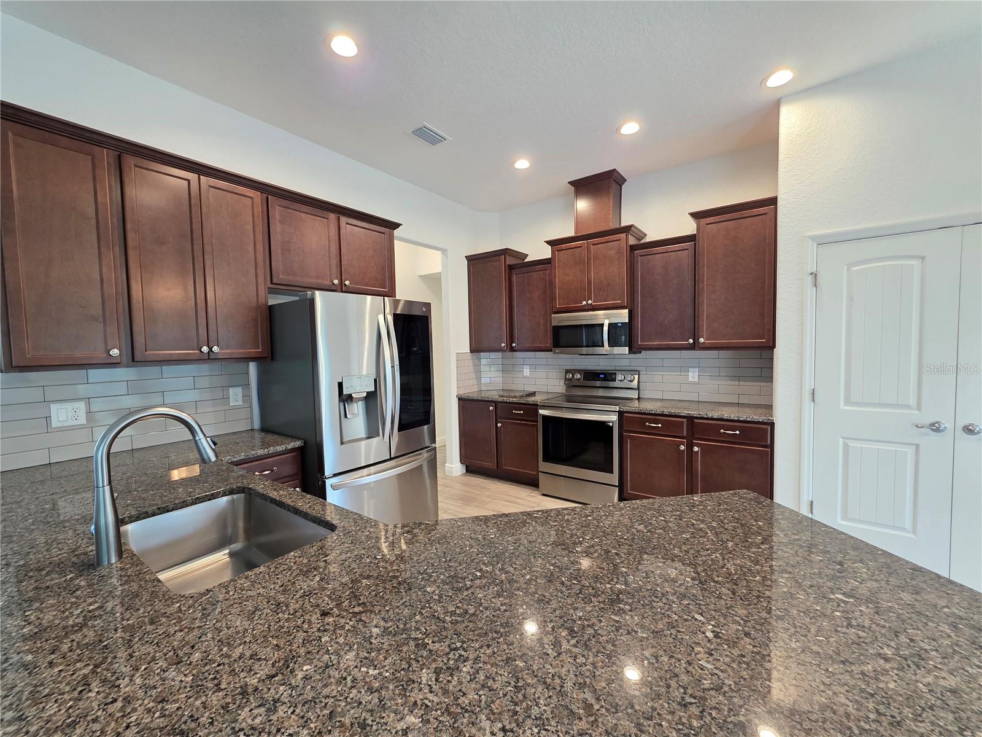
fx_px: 369
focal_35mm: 13
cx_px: 491
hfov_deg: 106.2
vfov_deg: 89.9
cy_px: 368
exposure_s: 1/60
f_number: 1.9
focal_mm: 2.2
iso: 200
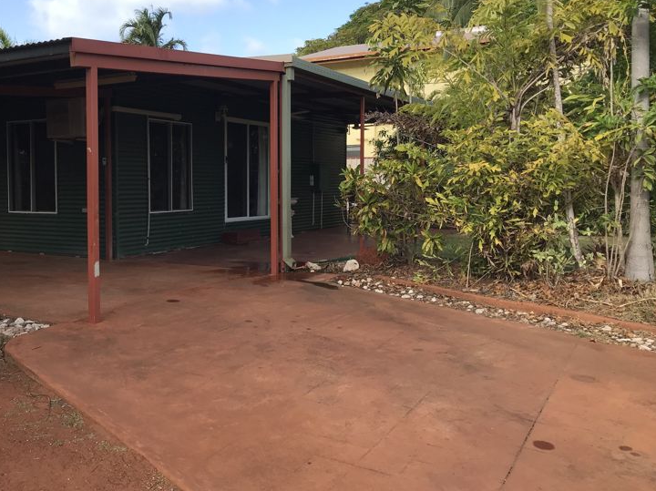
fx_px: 663
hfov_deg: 52.3
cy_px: 200
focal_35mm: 35
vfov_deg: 40.5
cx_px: 260
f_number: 1.8
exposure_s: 1/863
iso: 20
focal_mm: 3.99
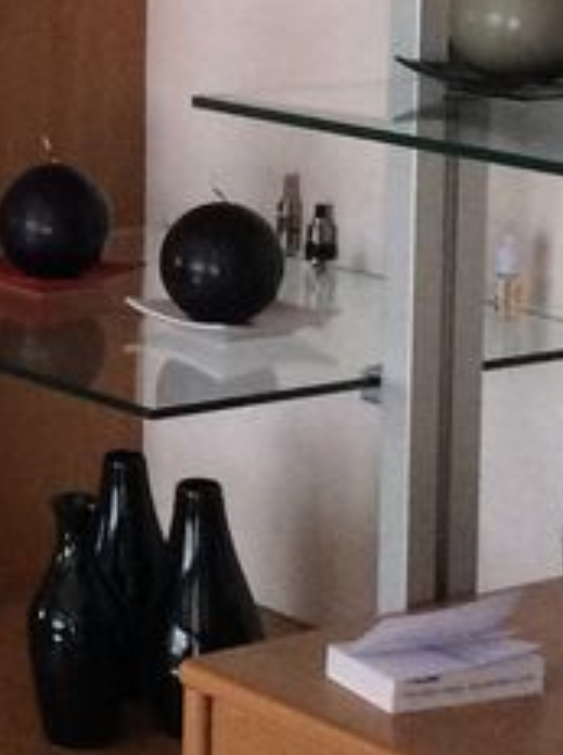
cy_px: 101
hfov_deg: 10.4
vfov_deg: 14.2
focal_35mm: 138
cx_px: -216
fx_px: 3004
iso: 160
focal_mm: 3.3
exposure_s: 1/25
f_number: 2.4
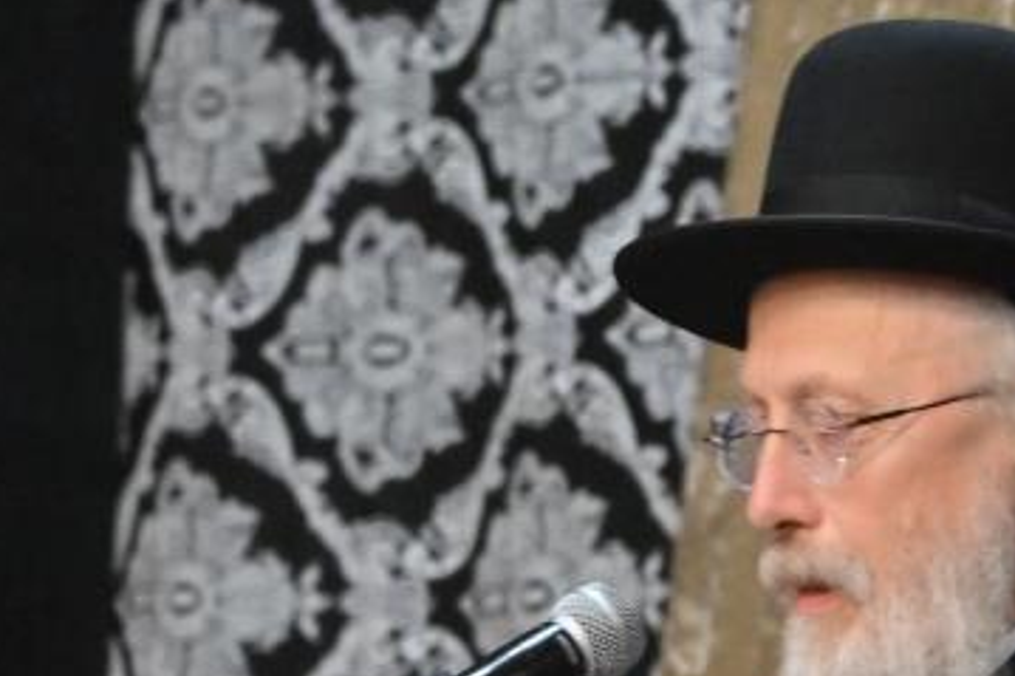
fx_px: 14485
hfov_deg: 4.0
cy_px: 769
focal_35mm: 514
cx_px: 843
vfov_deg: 2.7
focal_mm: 120
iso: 1600
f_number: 4
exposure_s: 1/160
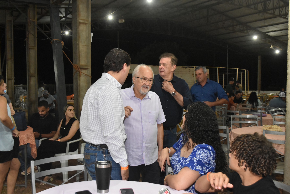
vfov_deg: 36.9
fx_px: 290
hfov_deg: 53.1
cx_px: 145
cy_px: 97
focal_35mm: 36
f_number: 5
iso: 4000
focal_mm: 24
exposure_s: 1/80
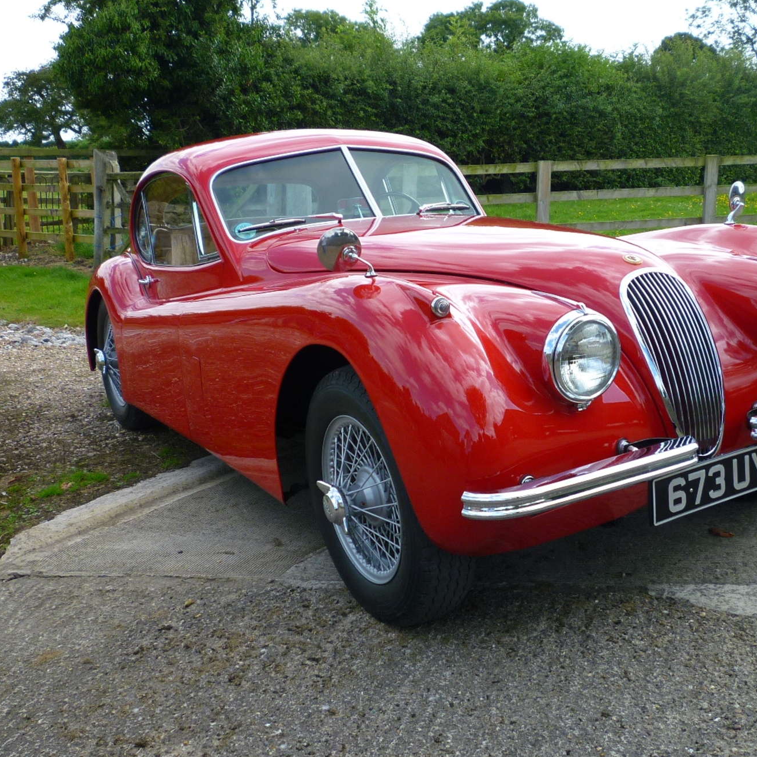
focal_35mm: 39
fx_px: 965
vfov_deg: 42.8
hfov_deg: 42.5
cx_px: 482
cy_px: 351
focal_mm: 5.2
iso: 80
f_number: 3.3
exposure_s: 1/320
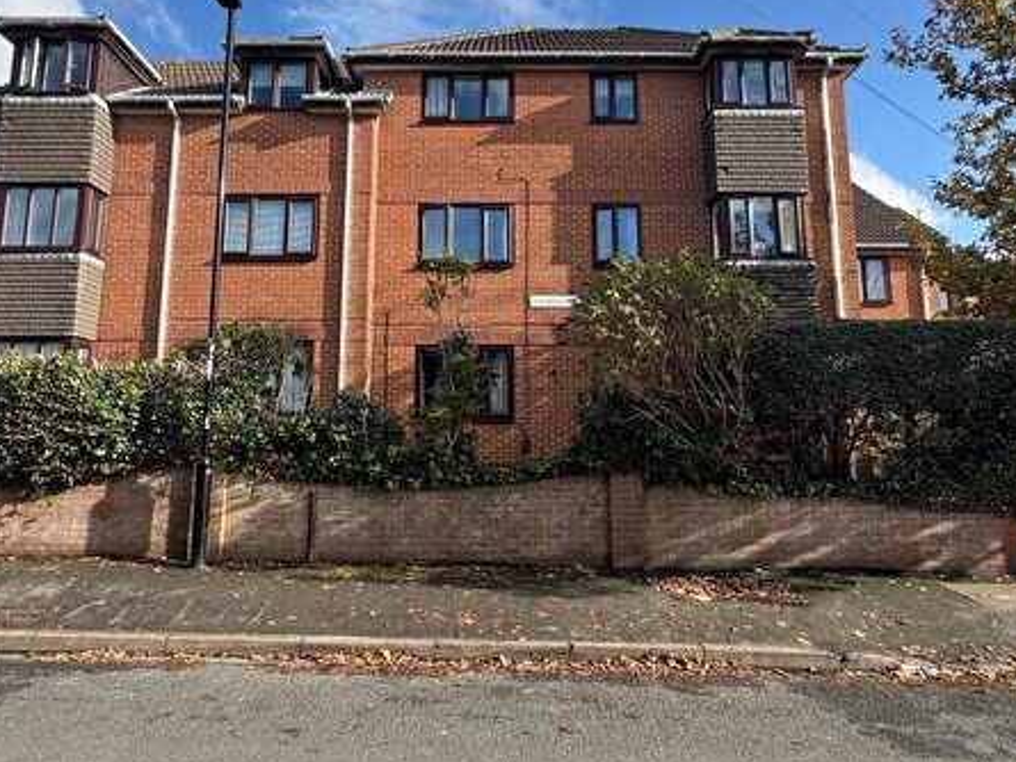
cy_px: 350
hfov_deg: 76.4
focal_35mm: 22
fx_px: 646
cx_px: 493
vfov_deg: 61.0
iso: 40
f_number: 2.2
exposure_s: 1/421
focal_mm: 2.22
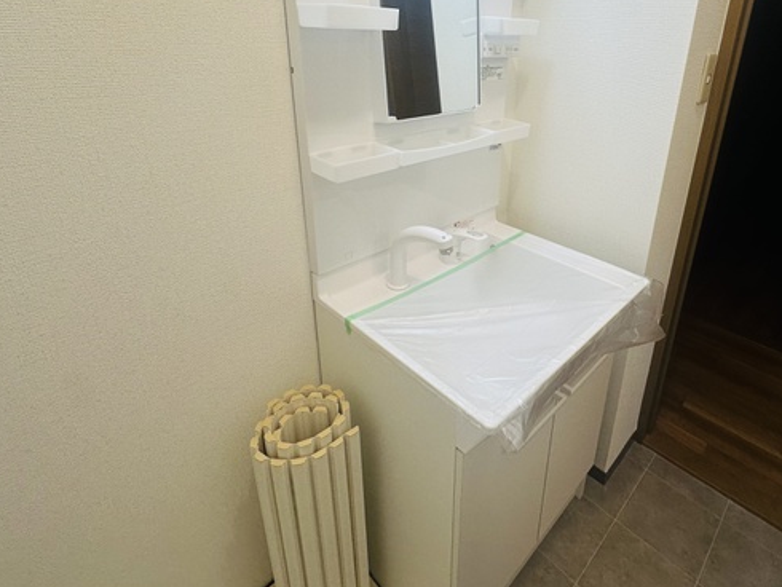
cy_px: 192
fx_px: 452
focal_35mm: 20
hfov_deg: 80.9
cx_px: 461
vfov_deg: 64.2
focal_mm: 2.22
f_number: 2.2
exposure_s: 1/120
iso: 125
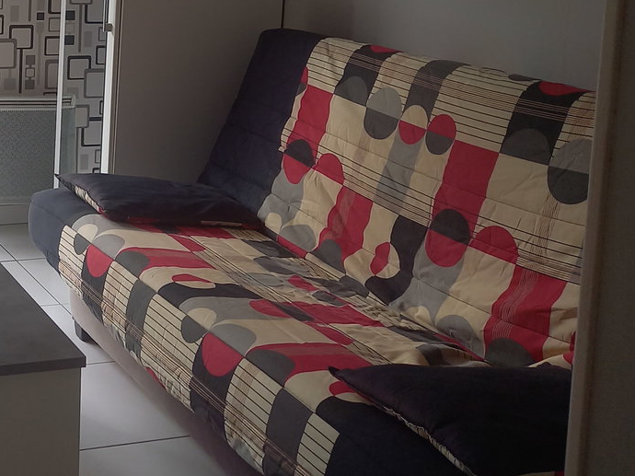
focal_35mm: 58
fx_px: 1064
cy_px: 27
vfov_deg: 24.3
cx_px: -47
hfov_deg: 30.1
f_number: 1.8
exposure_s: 1/50
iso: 80
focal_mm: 4.65
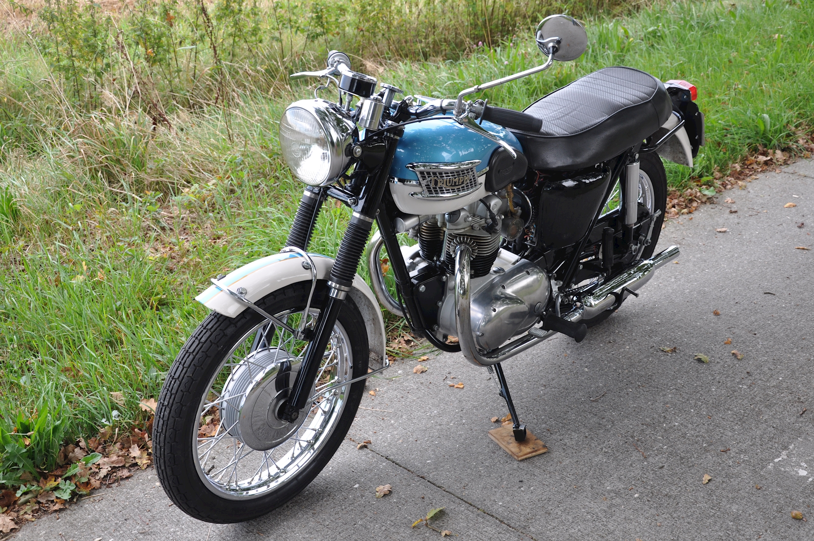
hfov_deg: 43.7
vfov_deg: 29.8
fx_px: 1016
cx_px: 407
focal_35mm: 45
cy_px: 270
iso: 200
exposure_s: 1/50
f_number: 7.1
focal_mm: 30
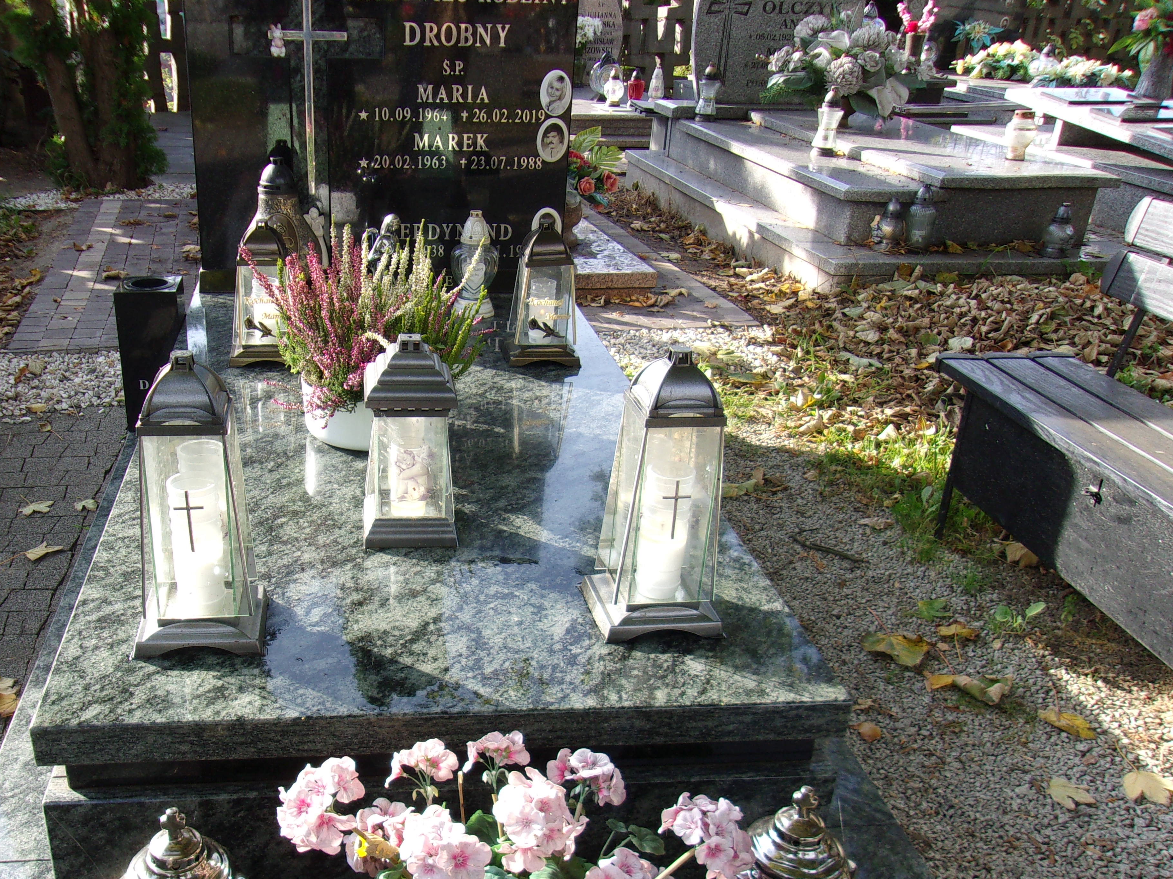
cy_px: 529
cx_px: 447
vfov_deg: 41.6
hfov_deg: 53.4
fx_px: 1152
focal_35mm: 34
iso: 80
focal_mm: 4.9
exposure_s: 1/180
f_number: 3
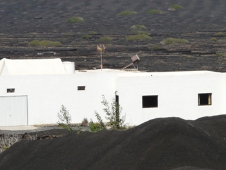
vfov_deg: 5.7
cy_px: 45
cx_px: 149
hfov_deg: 7.6
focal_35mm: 262
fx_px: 1712
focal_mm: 22.1
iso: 100
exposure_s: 1/500
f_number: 6.3
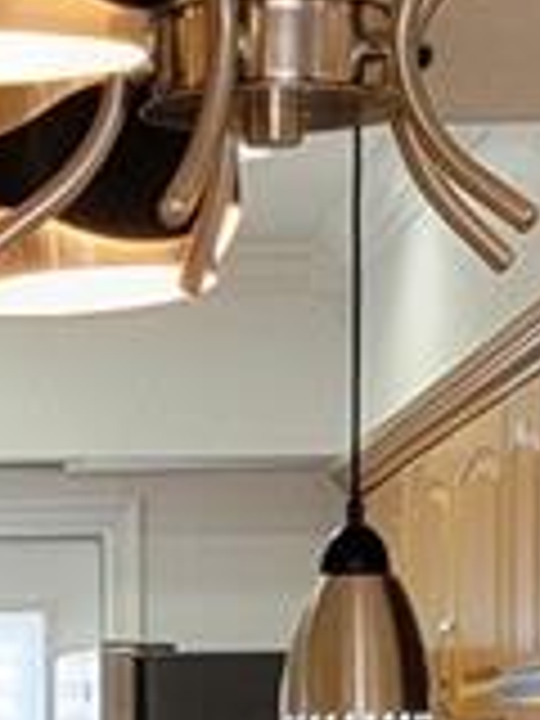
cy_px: 1206
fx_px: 3744
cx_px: 32
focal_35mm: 180
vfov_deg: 10.5
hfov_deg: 8.2
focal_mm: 6.7
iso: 160
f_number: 1.8
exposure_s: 1/120
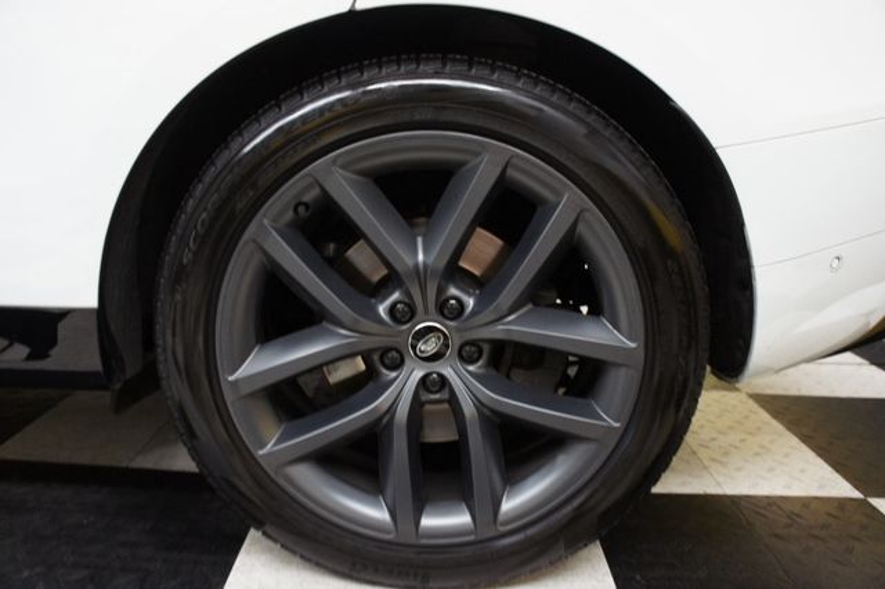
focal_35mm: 27
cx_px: 442
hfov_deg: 67.4
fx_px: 663
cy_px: 294
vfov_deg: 47.9
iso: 800
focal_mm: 18
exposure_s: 1/30
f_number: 3.5
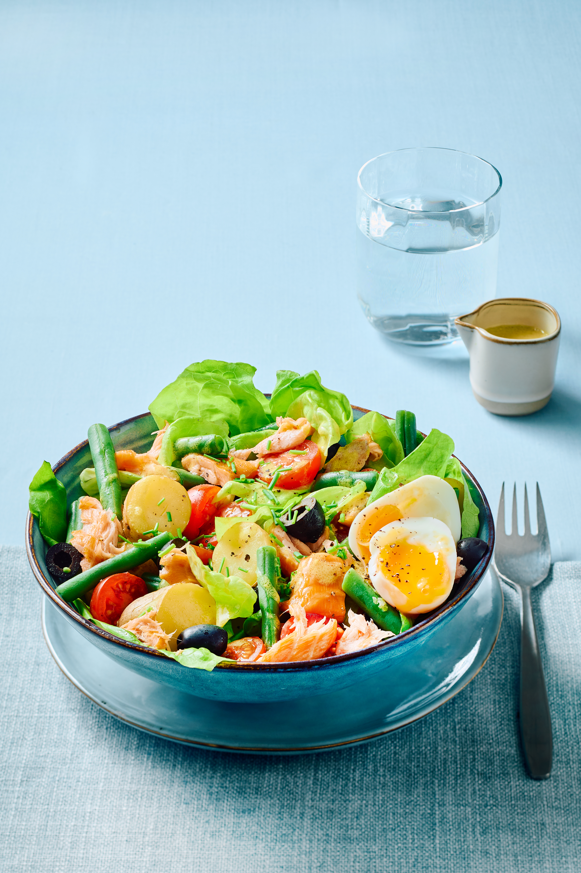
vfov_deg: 23.9
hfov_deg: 16.1
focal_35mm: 85
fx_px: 2060
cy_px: 436
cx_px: 290
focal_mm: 85
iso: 125
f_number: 8.5
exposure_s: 1/125
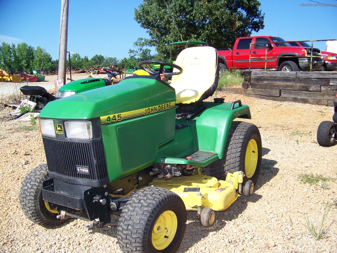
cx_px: 168
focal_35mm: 36
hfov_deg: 51.4
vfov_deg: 39.7
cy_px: 126
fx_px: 350
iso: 64
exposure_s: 1/640
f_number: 2.8
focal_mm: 5.85
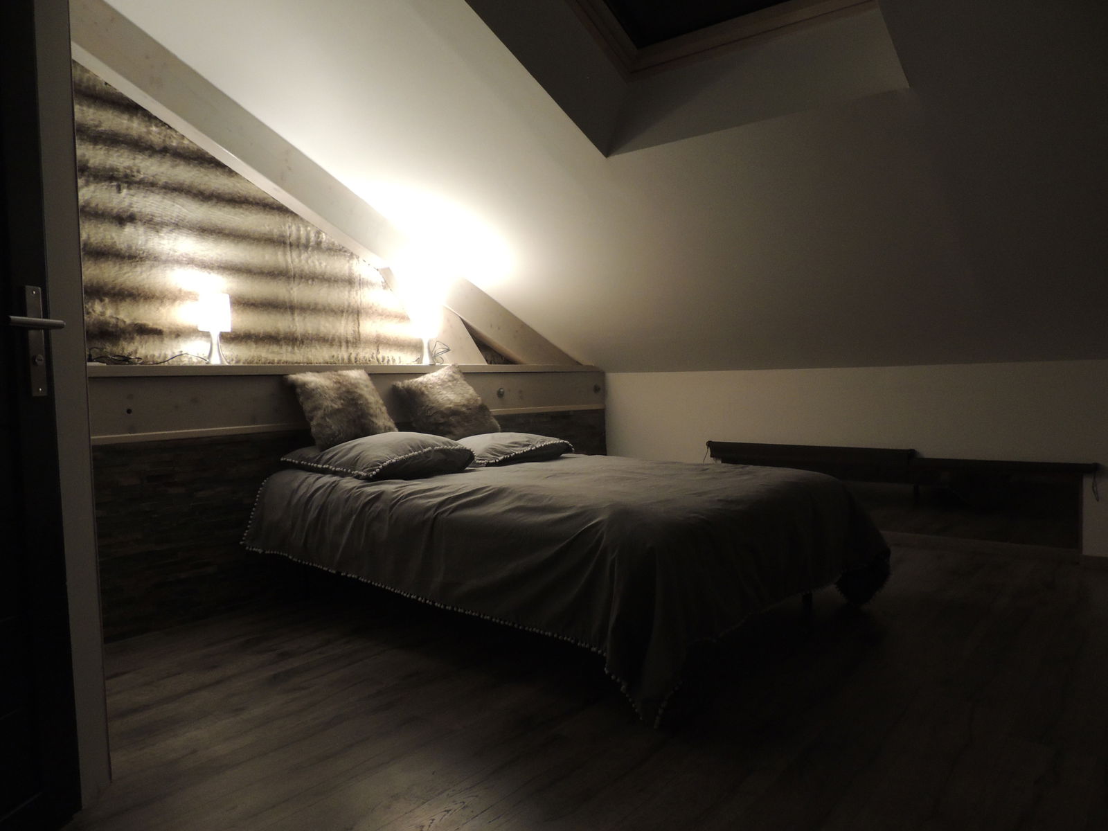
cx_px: 554
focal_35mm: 24
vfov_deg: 56.8
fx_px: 768
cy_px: 416
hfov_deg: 71.6
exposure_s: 1/10
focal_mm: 4.3
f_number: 3
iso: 400
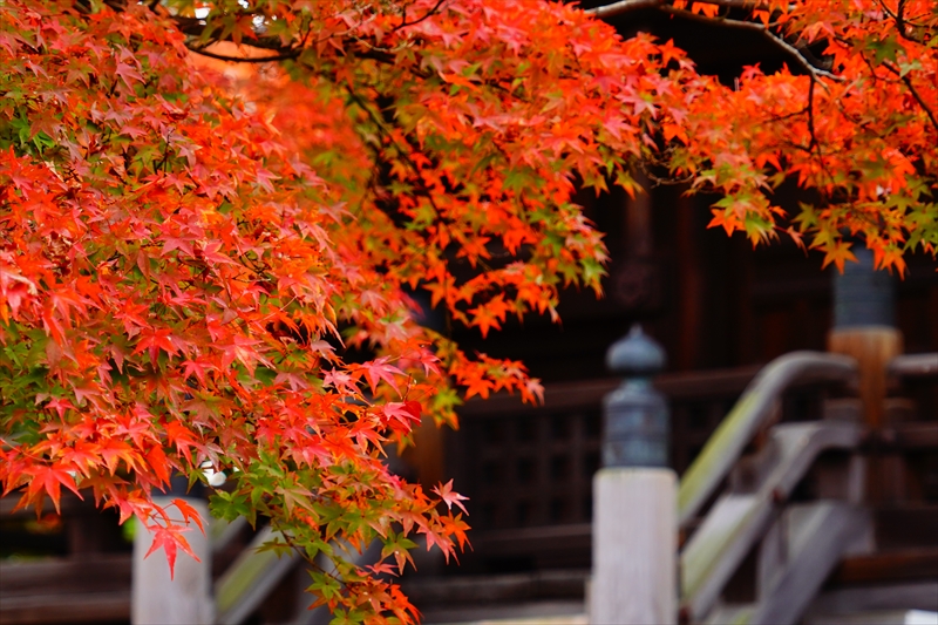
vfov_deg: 7.8
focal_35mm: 175
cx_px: 469
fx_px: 4558
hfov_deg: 11.7
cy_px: 312
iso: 320
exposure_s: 1/200
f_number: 5.6
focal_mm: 117
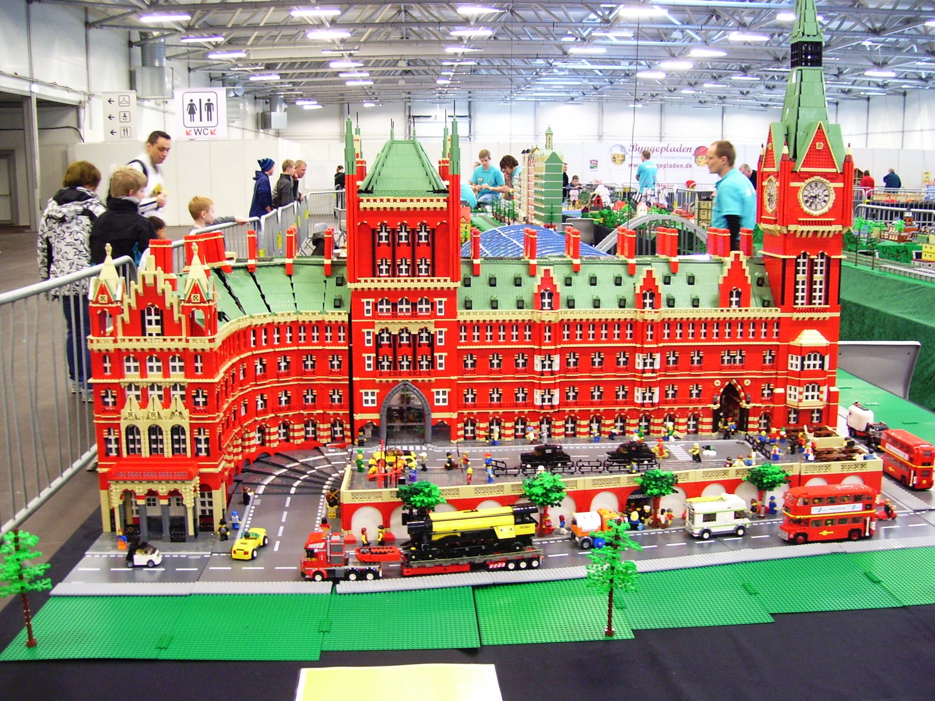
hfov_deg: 51.4
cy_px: 350
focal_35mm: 36
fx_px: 972
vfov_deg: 39.7
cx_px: 468
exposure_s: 1/8
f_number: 2.7
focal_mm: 6
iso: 160
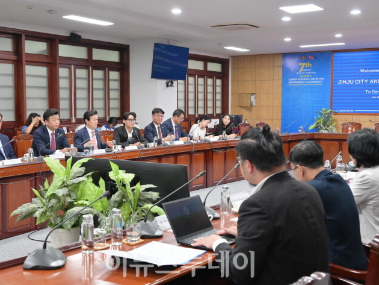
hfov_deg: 42.0
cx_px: 171
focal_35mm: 45
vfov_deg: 32.2
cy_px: 142
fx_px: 493
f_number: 6.3
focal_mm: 41
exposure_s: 1/250
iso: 8000
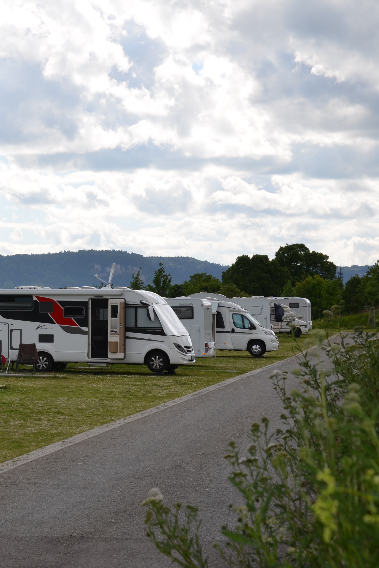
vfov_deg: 19.9
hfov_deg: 13.0
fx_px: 1623
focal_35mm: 103
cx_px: -51
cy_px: 284
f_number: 10
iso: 100
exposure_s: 1/200
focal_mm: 45
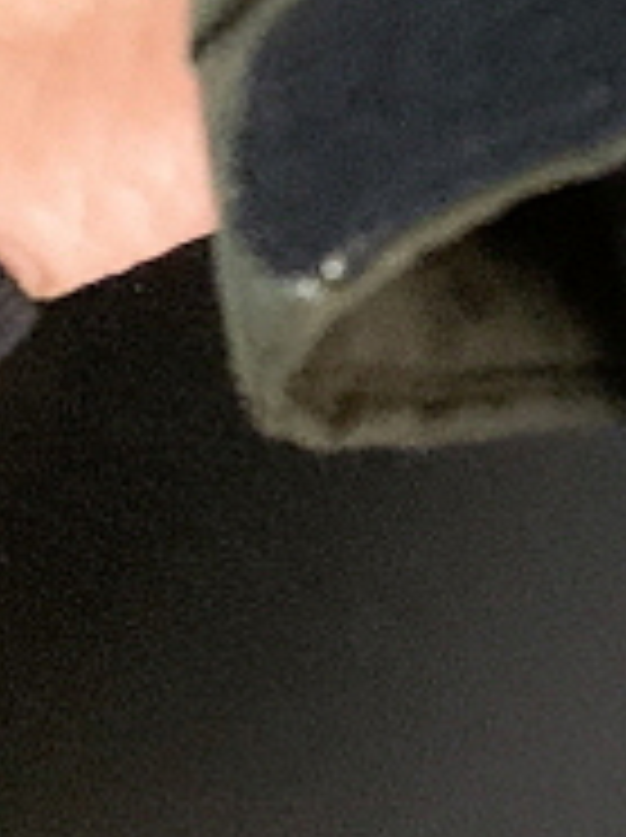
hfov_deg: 9.8
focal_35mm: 140
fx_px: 3383
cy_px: -376
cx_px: 1252
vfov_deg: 13.4
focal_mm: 4.25
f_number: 1.8
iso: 640
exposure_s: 1/60
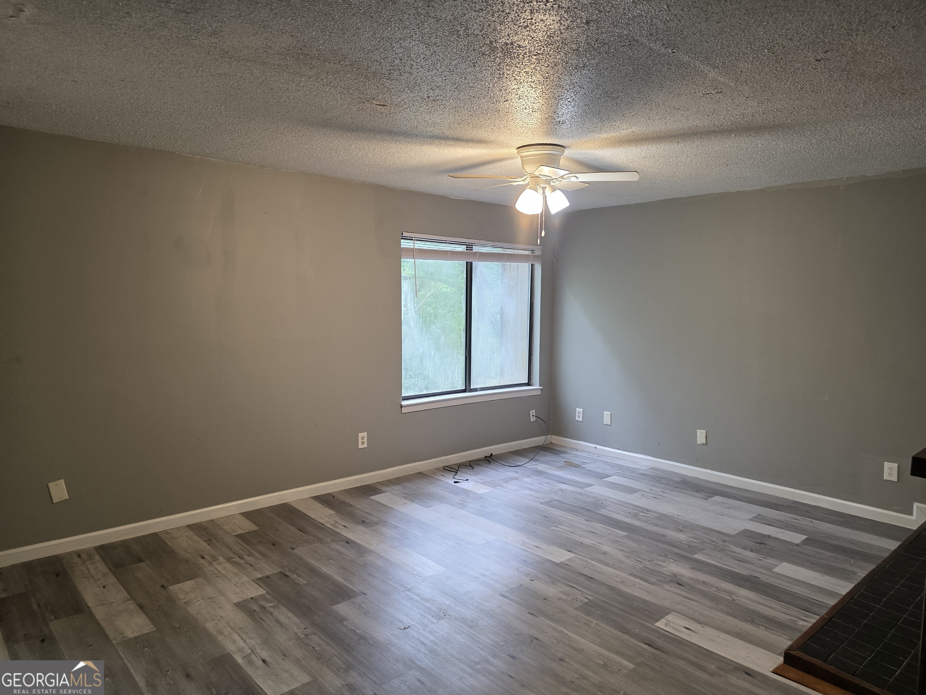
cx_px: 463
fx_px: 615
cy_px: 348
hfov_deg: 73.9
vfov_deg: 58.9
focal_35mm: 23
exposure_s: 1/120
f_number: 1.7
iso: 200
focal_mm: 6.3
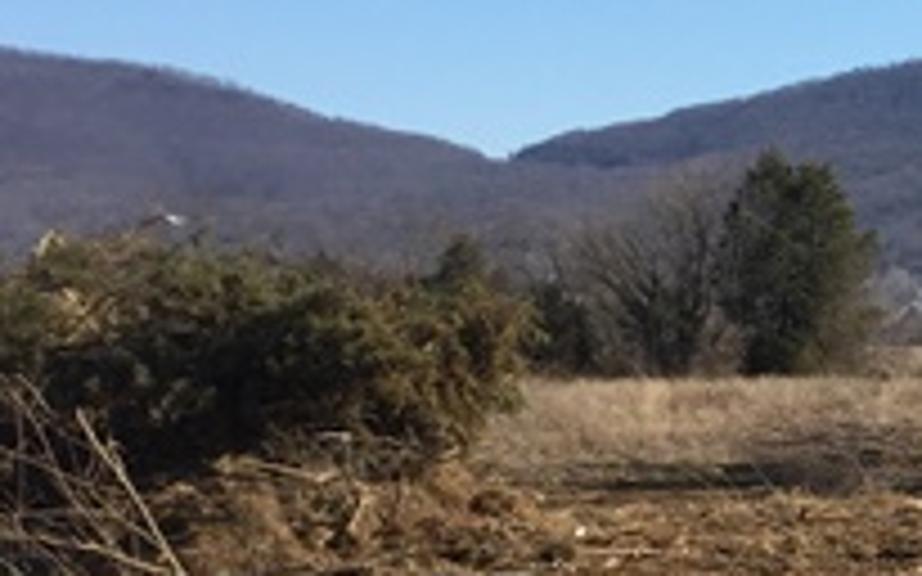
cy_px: 428
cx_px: 1439
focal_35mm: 120
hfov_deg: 15.8
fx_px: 3014
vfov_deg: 10.9
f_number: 2.2
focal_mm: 4.15
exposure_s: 1/1412
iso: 32
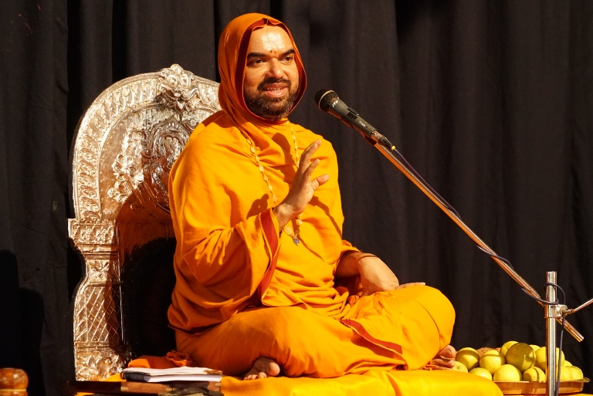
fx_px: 1945
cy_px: 198
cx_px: 296
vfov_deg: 11.6
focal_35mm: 118
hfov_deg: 17.3
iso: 12800
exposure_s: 1/125
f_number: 7.1
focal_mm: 118
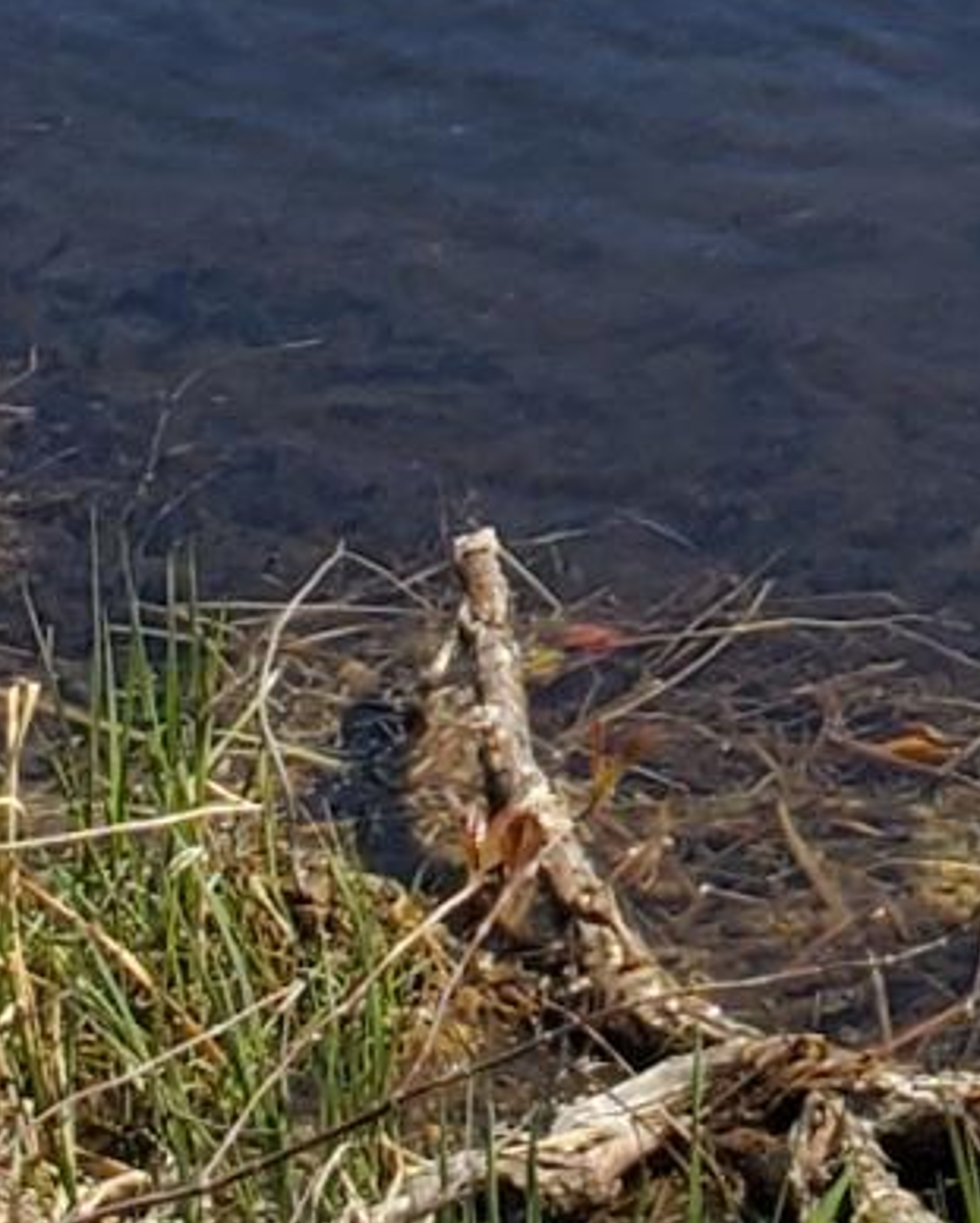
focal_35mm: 196
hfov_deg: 7.3
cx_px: 2593
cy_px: -1834
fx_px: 7098
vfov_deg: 8.8
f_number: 2.4
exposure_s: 1/1374
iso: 50
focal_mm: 4.3
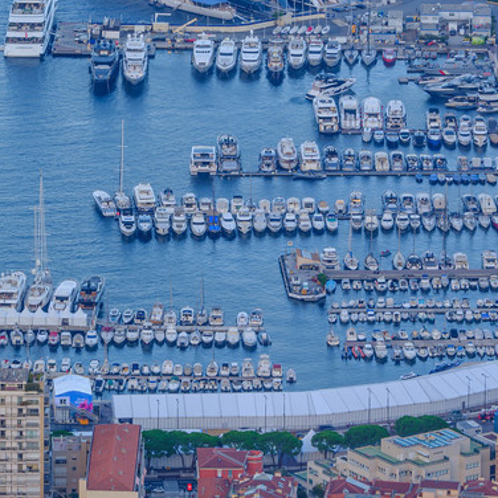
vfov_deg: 5.1
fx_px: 5567
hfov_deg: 5.1
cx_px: -177
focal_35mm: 342
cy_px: 472
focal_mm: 115.3
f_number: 16
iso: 80
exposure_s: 1/5
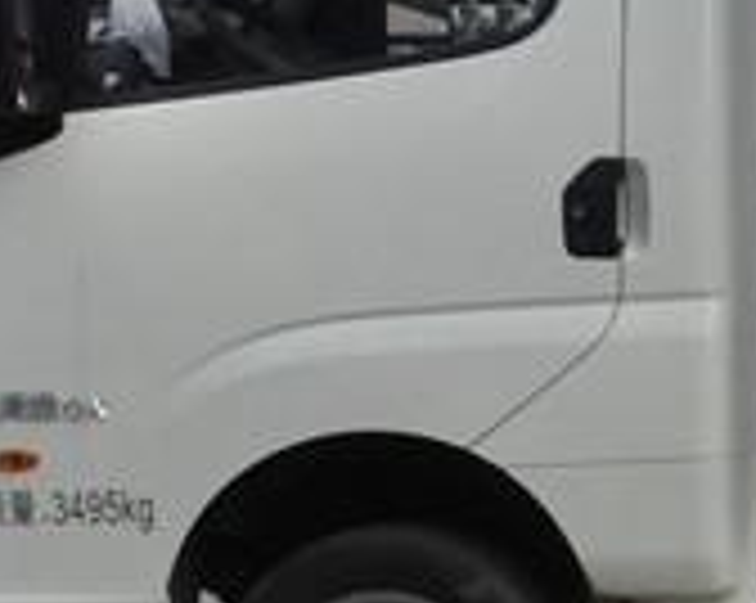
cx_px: 1467
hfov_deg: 9.4
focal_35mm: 194
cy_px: 74
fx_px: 4341
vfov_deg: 7.9
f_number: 10
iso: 2500
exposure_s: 1/3200
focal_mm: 29
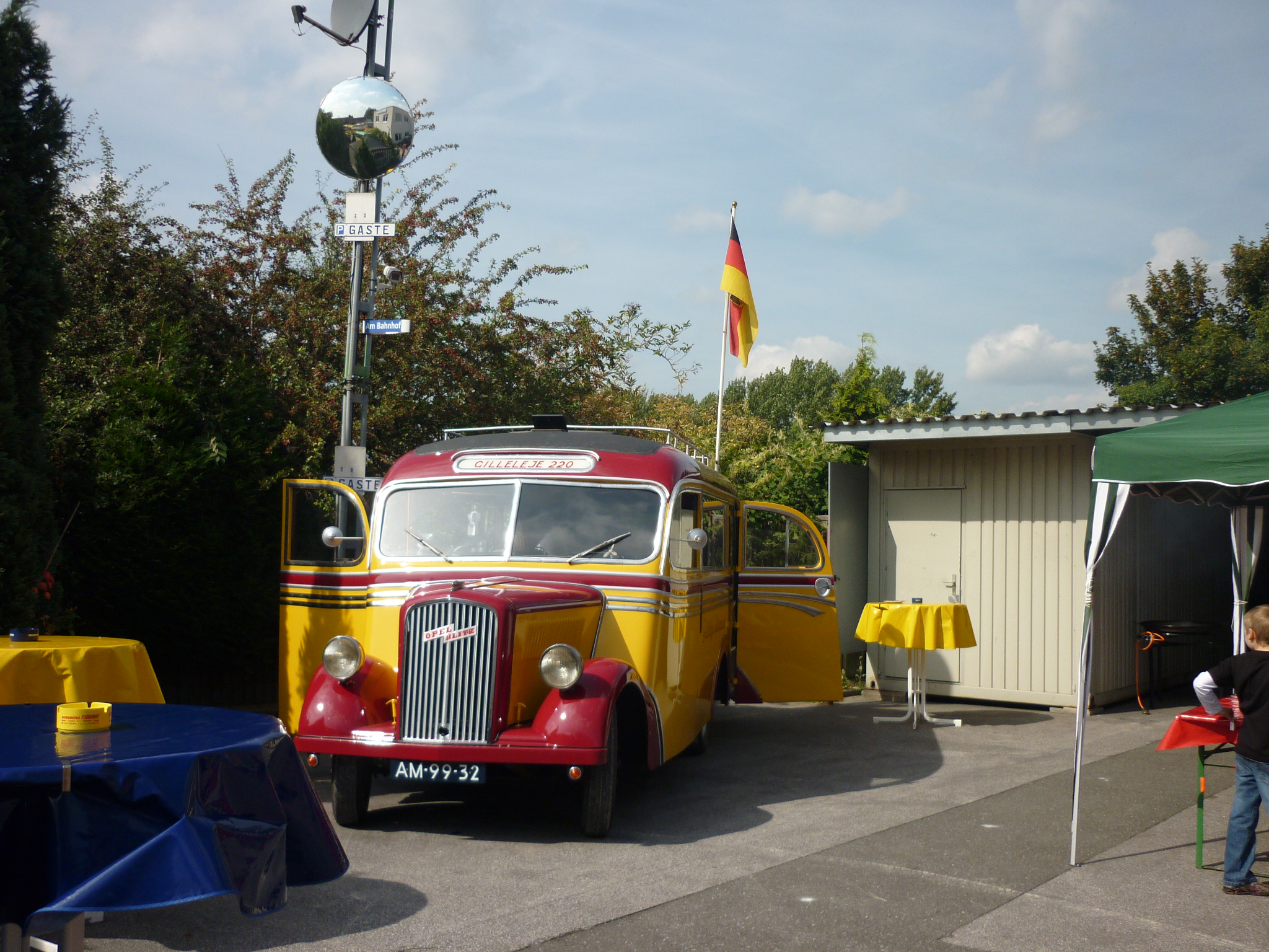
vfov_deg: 42.9
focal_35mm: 33
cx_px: 634
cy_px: 476
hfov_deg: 55.4
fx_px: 1210
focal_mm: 5.5
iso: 80
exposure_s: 1/200
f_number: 8
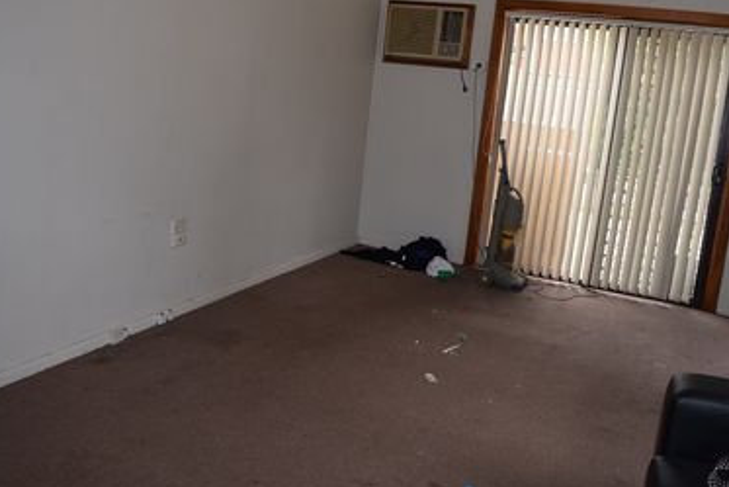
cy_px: 208
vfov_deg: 38.8
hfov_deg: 55.6
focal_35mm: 34
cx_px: 407
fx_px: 689
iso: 800
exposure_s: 1/100
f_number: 5
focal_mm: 18
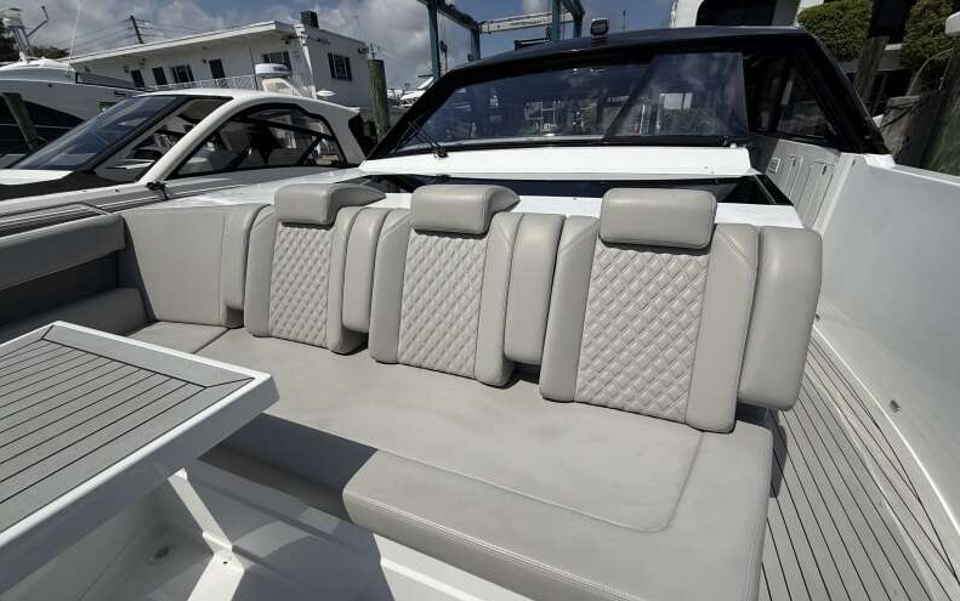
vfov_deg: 74.8
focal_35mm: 15
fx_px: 393
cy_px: 306
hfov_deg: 101.4
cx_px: 484
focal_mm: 2.22
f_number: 2.2
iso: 40
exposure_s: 1/7634
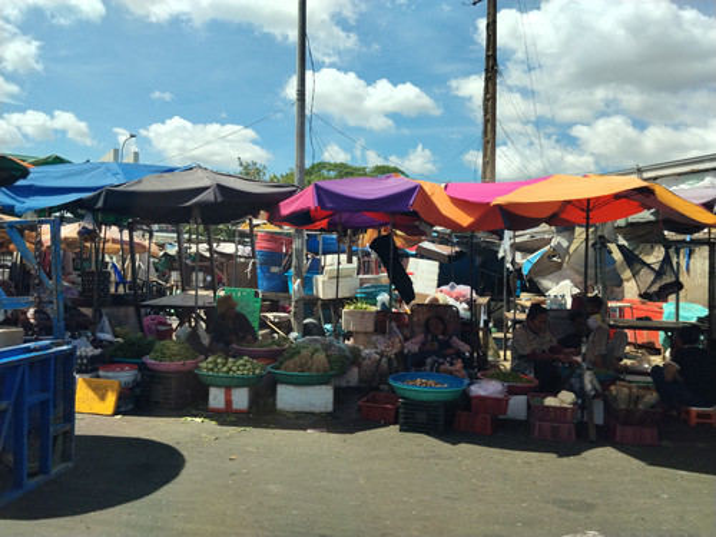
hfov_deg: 61.7
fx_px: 600
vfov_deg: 48.2
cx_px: 358
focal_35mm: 29
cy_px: 268
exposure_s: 1/292
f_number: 1.8
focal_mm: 4.22
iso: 50
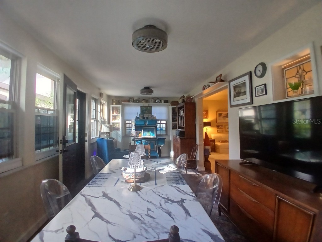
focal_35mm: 17
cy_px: 121
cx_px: 161
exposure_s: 1/30
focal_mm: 1.4
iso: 160
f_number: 2.2
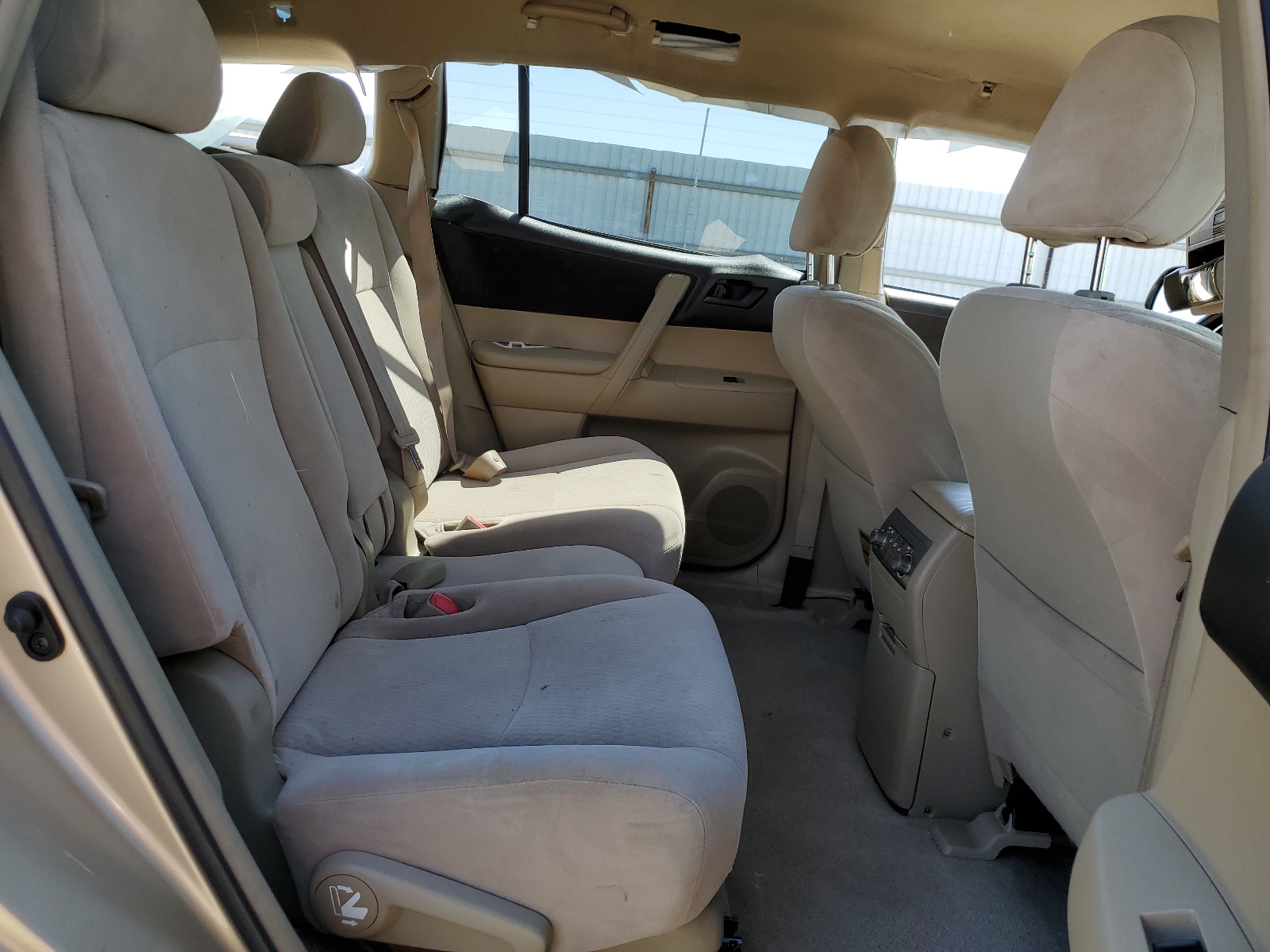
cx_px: 635
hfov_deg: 67.3
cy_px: 476
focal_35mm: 26
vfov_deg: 53.1
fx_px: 954
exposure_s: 1/556
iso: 50
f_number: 1.5
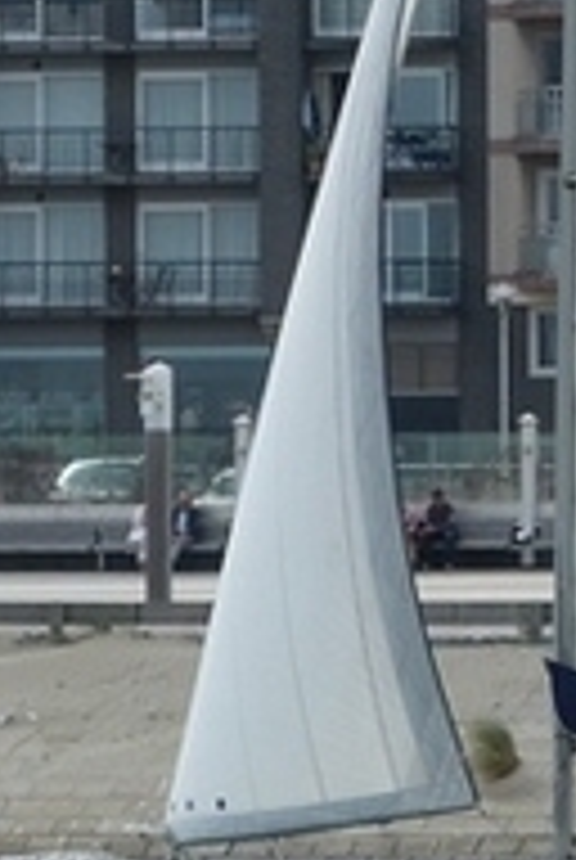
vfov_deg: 4.5
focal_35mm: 453
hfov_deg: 3.0
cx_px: 963
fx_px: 10832
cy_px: 324
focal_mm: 25
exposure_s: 1/250
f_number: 5.6
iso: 80
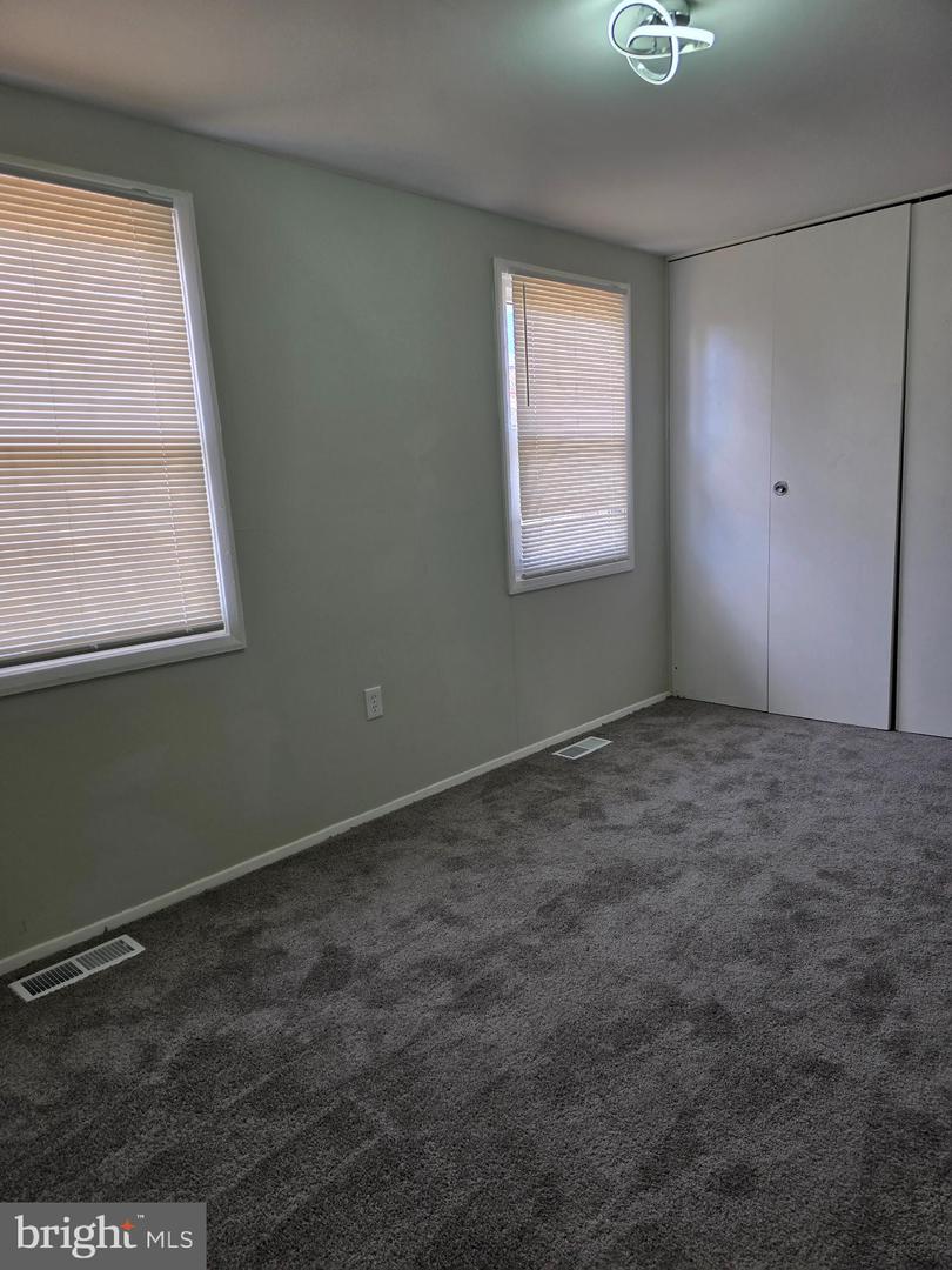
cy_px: 635
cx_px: 476
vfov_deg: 73.9
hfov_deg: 58.9
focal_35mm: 23
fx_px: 843
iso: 80
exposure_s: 1/180
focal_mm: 6.3
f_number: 1.7
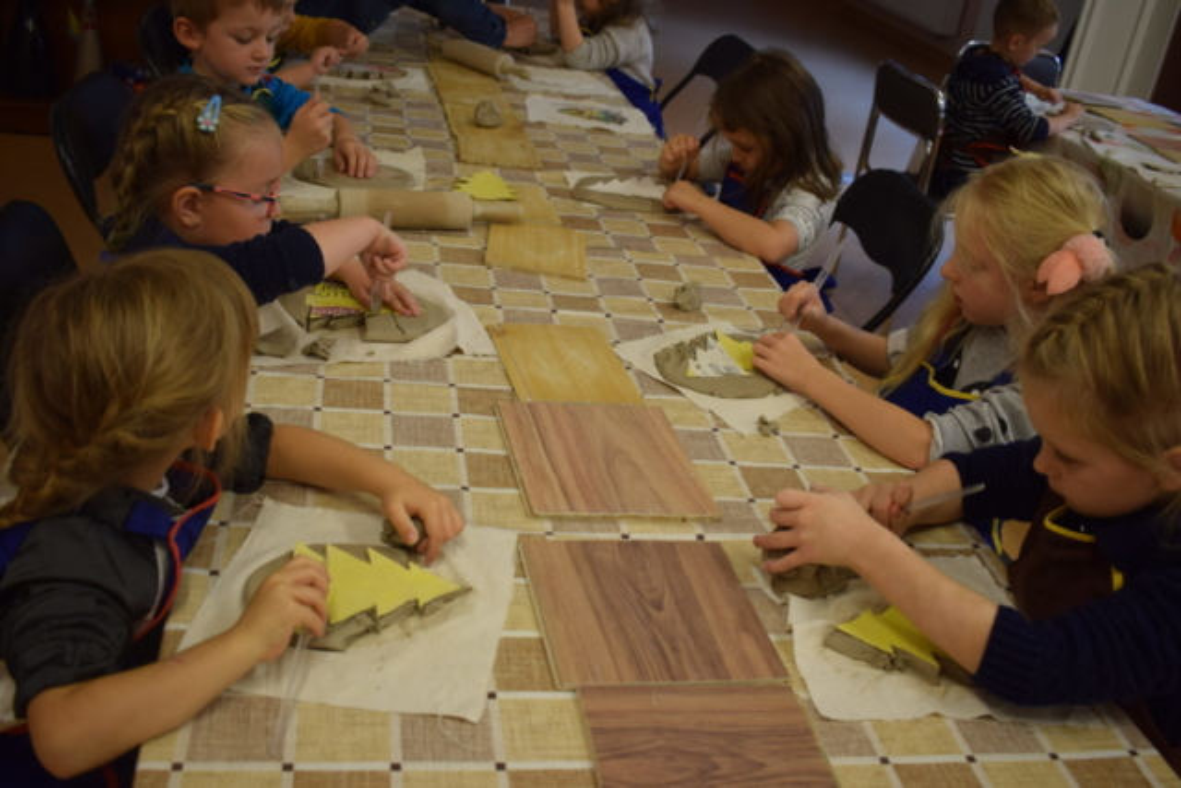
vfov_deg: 36.9
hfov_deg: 53.1
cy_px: 394
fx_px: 1181
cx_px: 590
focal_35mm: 36
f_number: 4.5
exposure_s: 1/80
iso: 400
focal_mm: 24
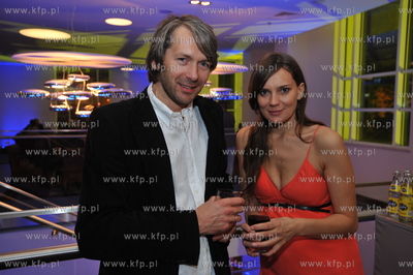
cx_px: 206
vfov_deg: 43.5
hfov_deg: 62.0
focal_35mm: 30
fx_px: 344
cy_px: 138
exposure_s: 1/50
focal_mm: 30
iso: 1000
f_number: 5
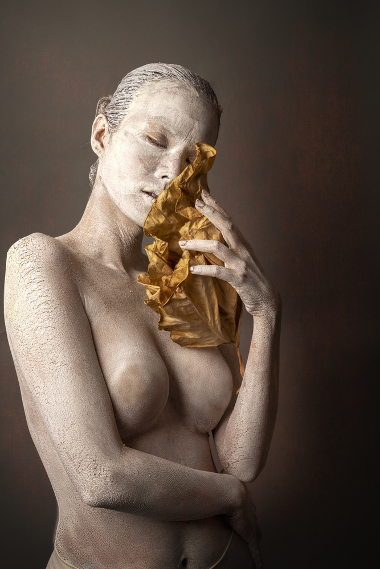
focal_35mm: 61
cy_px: 284
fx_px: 965
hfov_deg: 22.3
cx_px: 190
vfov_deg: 32.9
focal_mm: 61
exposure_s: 1/100
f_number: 8
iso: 100
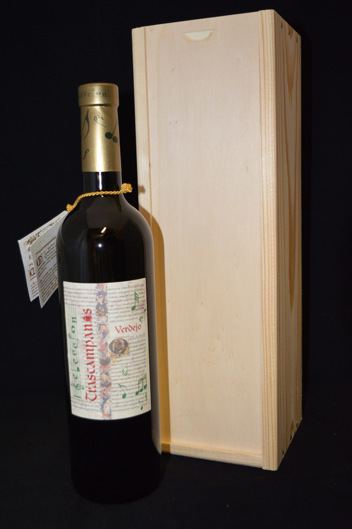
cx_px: 176
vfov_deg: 46.4
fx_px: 617
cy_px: 264
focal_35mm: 42
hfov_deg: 31.8
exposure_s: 1/60
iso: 1250
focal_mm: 28
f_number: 4.2
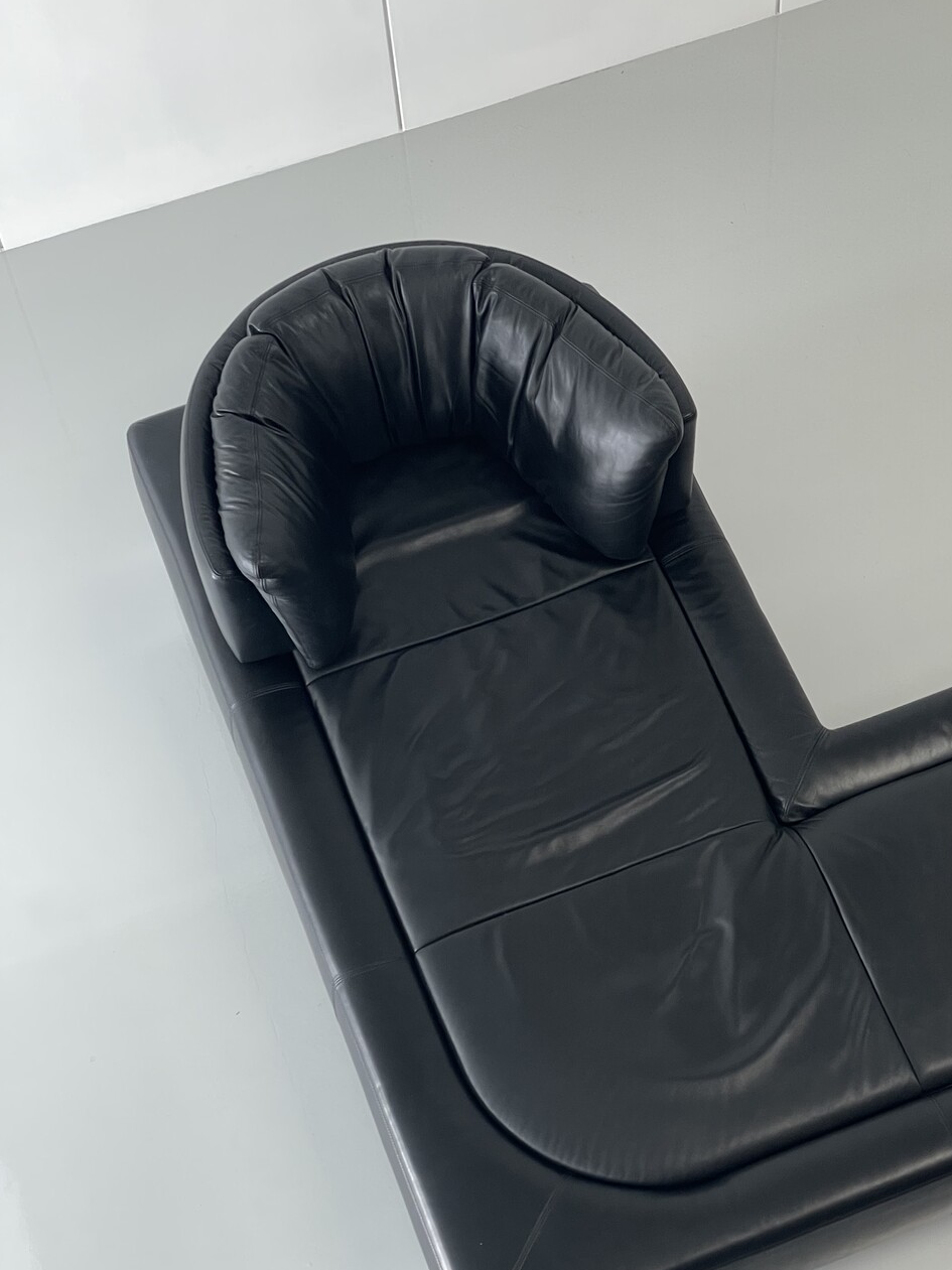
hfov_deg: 22.2
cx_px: 596
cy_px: 778
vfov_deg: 29.3
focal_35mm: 66
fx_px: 2421
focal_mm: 6
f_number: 2
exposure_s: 1/99
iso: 160
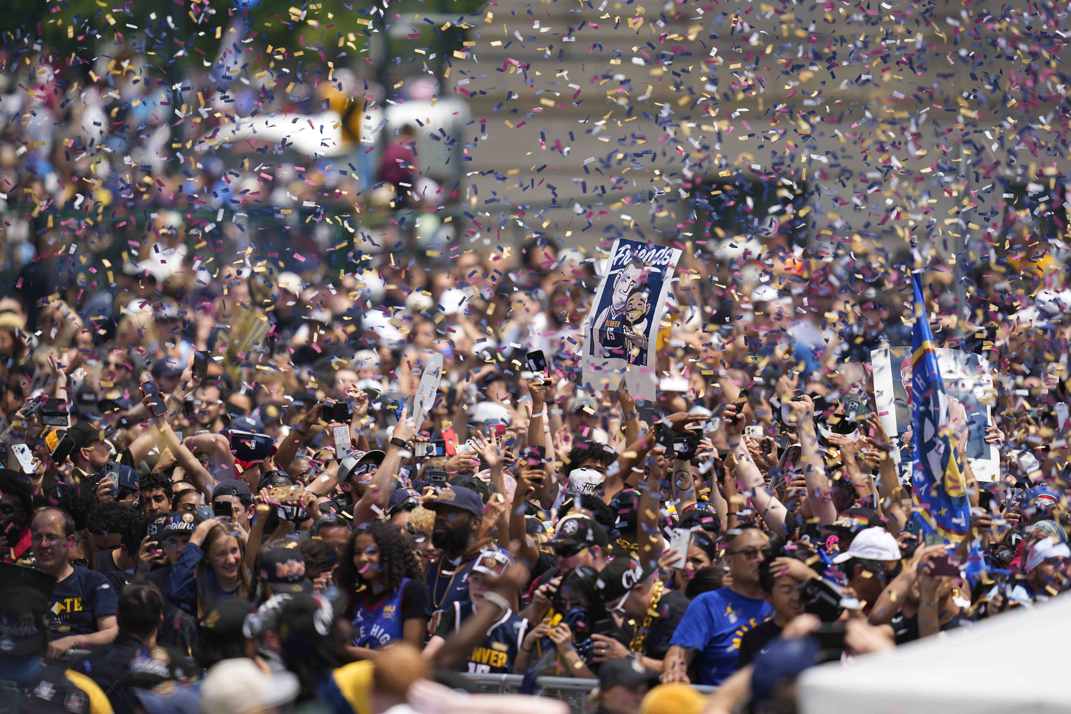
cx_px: 536
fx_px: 11899
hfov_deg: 5.2
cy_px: 357
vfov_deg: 3.4
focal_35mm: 400
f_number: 2.8
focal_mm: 400
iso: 125
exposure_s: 1/2000
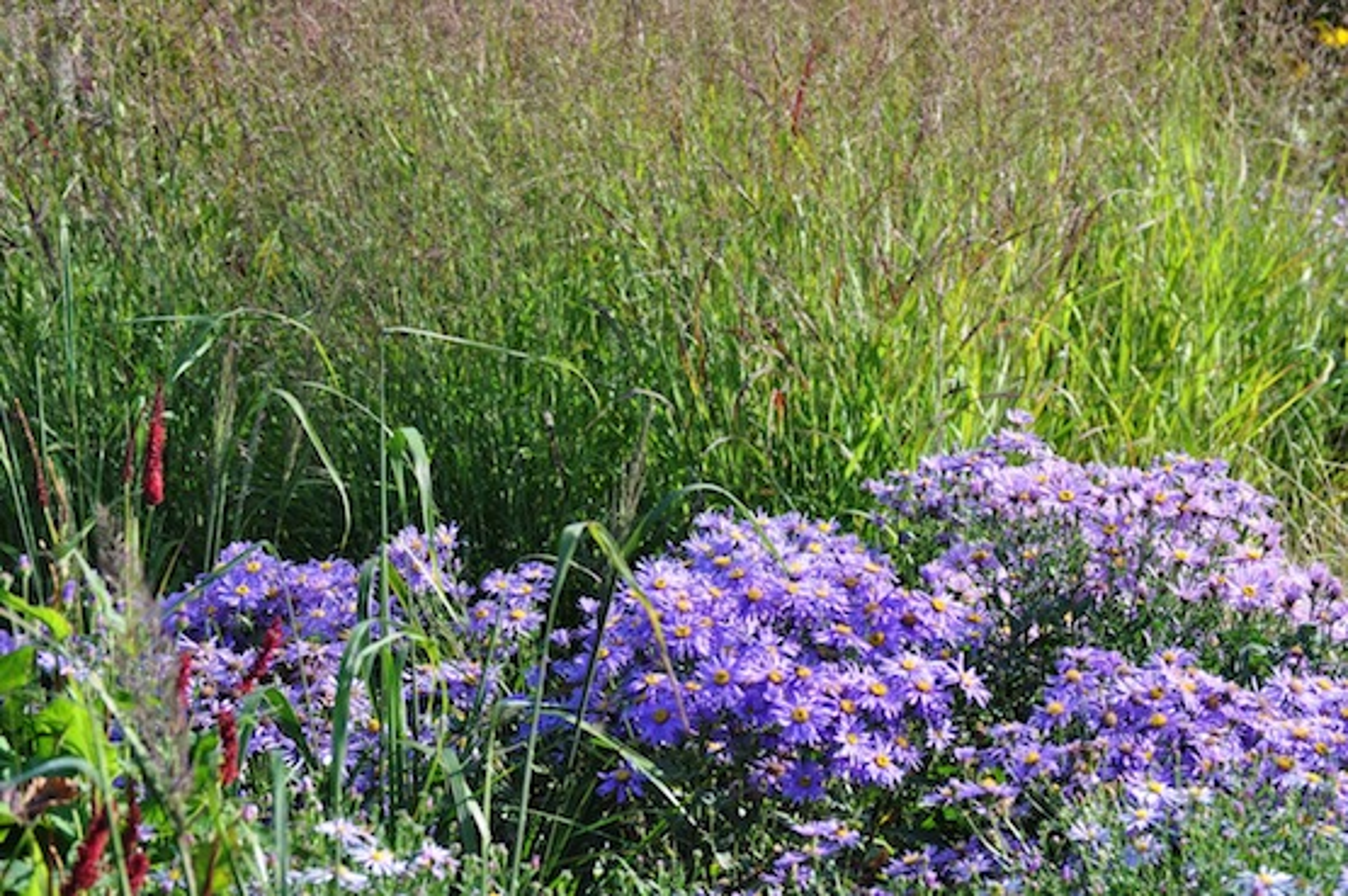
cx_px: 674
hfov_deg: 16.7
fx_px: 4601
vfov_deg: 11.1
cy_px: 448
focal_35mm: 123
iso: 200
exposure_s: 1/250
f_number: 8
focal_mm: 82
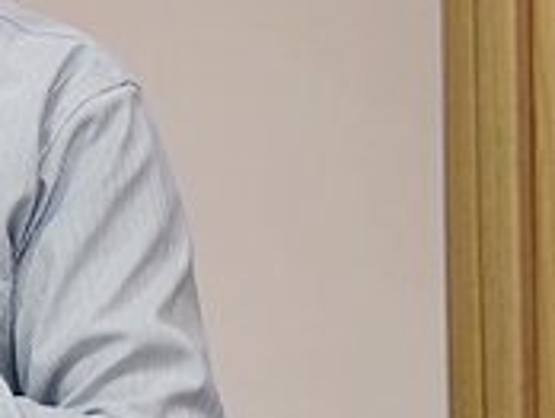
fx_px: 4817
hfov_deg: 6.5
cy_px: 107
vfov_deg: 5.0
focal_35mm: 300
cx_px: -313
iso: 800
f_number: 4.8
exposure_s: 1/30
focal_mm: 68
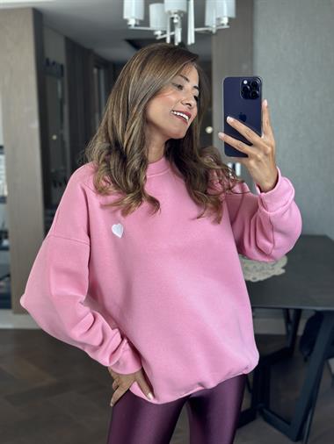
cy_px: 222
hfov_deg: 30.3
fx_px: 617
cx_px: 167
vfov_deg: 39.6
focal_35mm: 48
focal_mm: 6.86
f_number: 1.78
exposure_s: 1/121
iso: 100
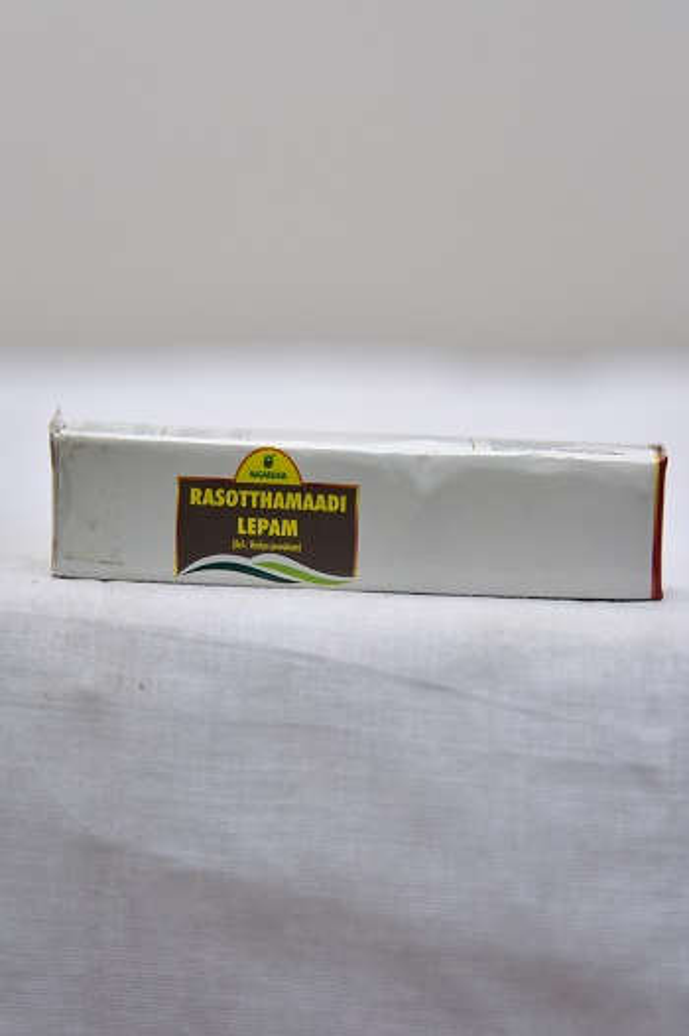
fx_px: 3449
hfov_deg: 11.4
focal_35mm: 120
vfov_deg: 17.1
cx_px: 344
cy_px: 518
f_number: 4
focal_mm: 120
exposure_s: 1/125
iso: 1600
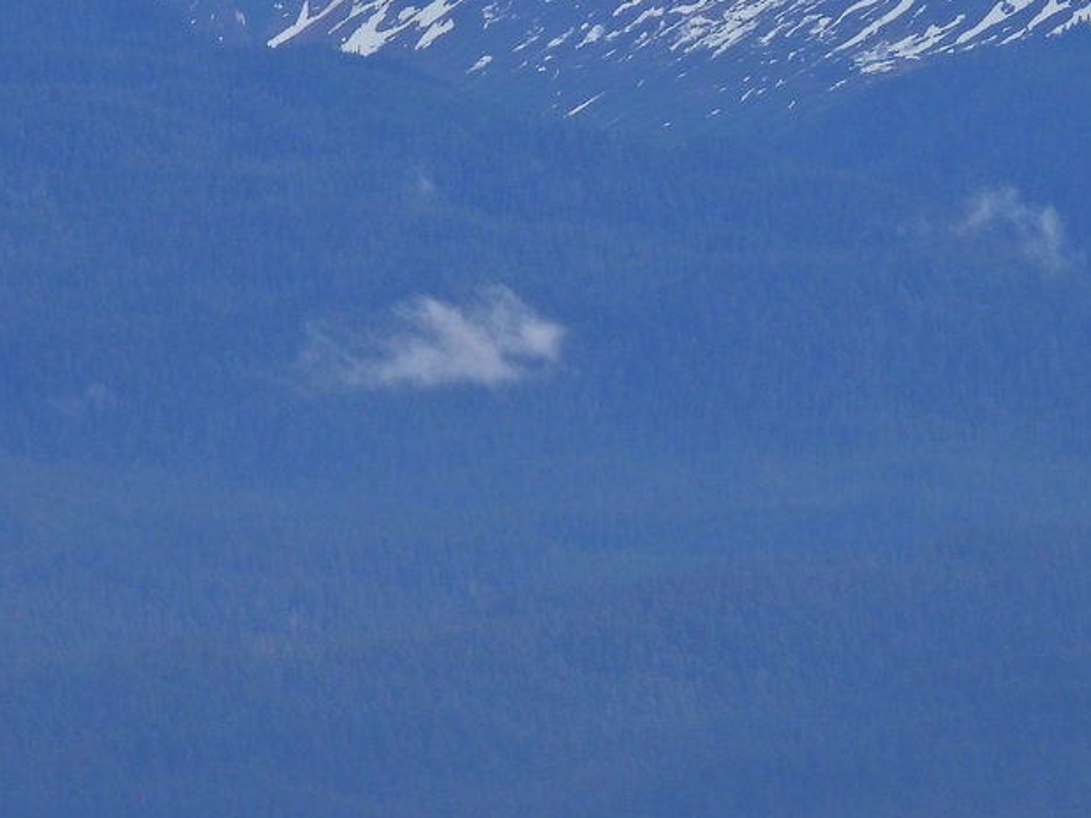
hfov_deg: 2.7
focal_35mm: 724
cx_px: 464
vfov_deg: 2.1
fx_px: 22814
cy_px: 190
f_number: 5
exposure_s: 1/1000
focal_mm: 62.5
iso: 100
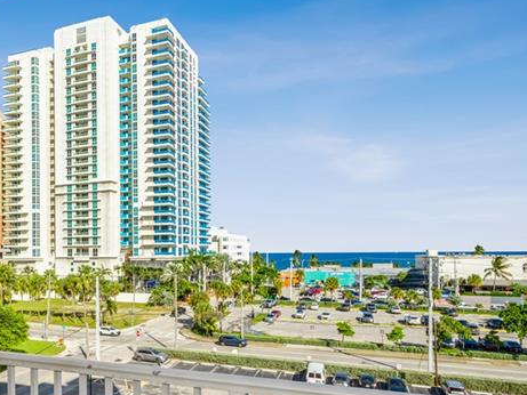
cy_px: 235
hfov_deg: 67.3
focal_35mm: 25
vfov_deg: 54.6
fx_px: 381
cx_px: 173
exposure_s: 1/250
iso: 200
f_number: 14
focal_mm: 10
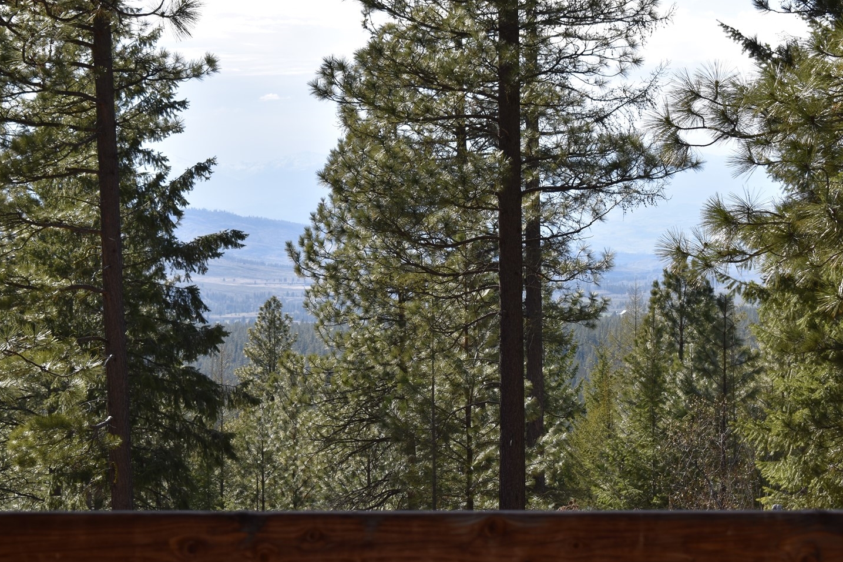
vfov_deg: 14.0
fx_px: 2285
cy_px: 295
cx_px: 377
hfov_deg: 20.9
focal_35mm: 98
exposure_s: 1/200
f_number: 8
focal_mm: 55
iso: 100
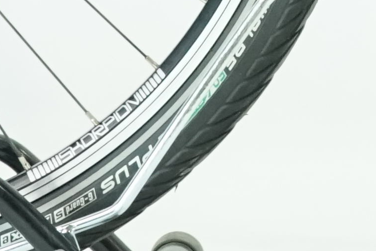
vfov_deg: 2.6
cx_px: 702
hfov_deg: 3.9
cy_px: -590
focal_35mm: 522
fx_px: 5452
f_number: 5.6
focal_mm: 66
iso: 2500
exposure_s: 1/200
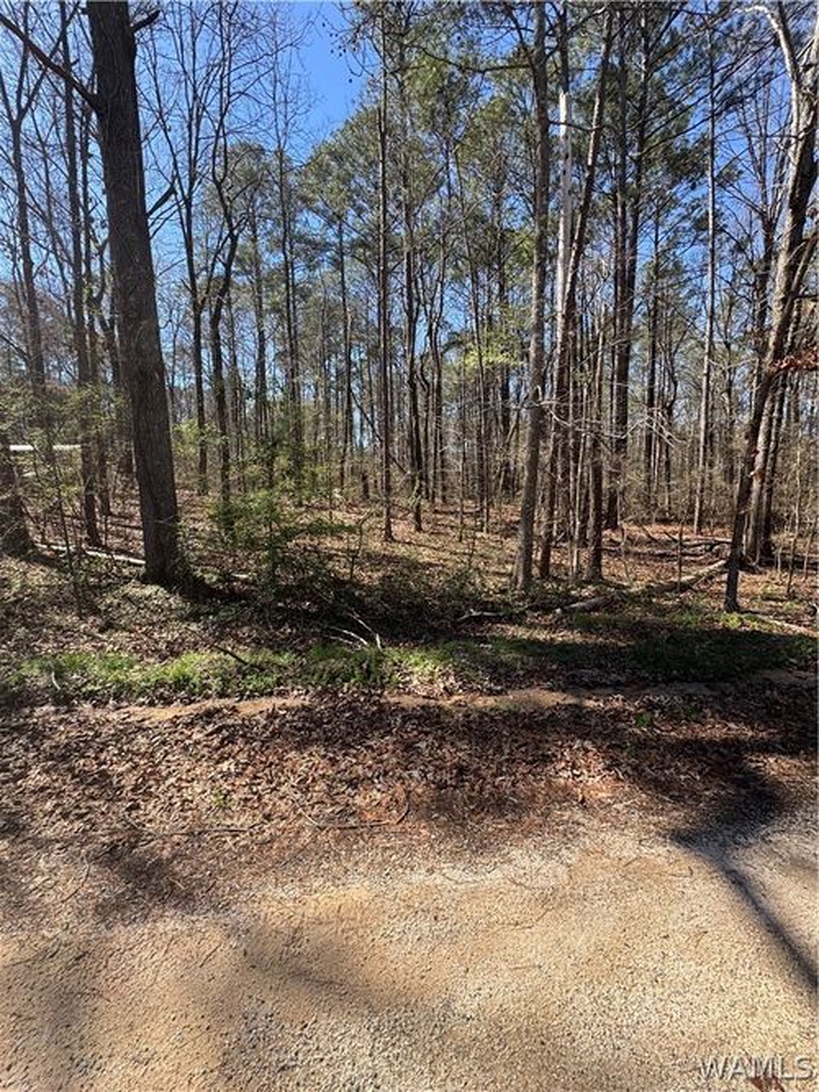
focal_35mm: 14
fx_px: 442
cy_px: 546
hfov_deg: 85.7
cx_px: 410
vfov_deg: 102.1
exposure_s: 1/379
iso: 40
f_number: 2.2
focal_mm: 2.22
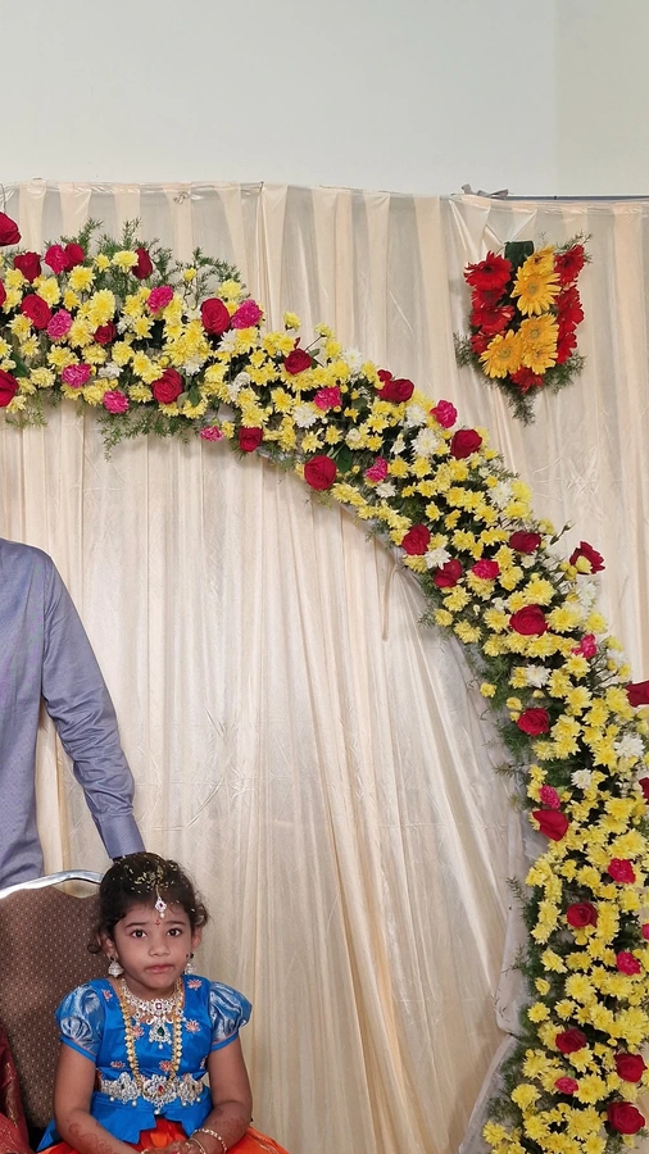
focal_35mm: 38
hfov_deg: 29.1
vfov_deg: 52.2
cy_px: 721
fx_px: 1163
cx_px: -3
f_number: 1.8
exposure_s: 1/100
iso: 50
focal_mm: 6.4
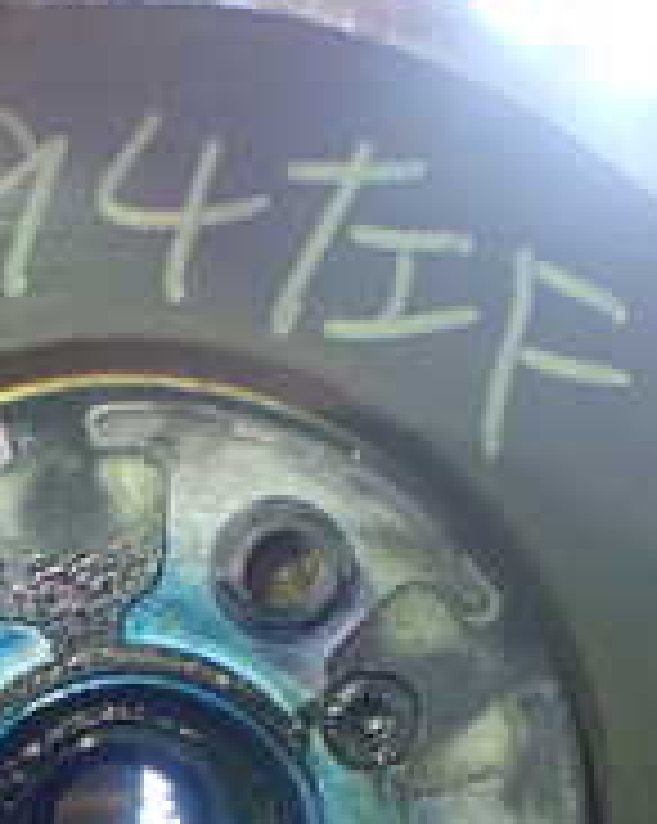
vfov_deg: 19.5
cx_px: 18
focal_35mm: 96
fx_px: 2337
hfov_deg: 15.7
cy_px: 806
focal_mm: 5.4
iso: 800
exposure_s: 1/80
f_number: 2.3
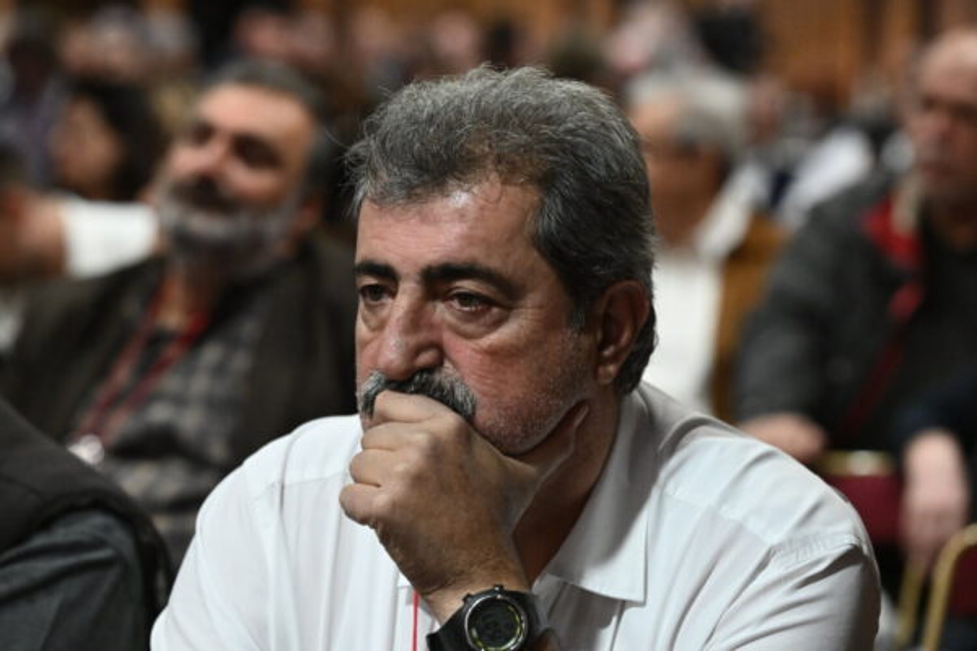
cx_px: 488
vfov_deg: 10.5
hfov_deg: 15.8
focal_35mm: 130
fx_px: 3528
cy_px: 326
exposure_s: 1/200
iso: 8000
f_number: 4.5
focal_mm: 130
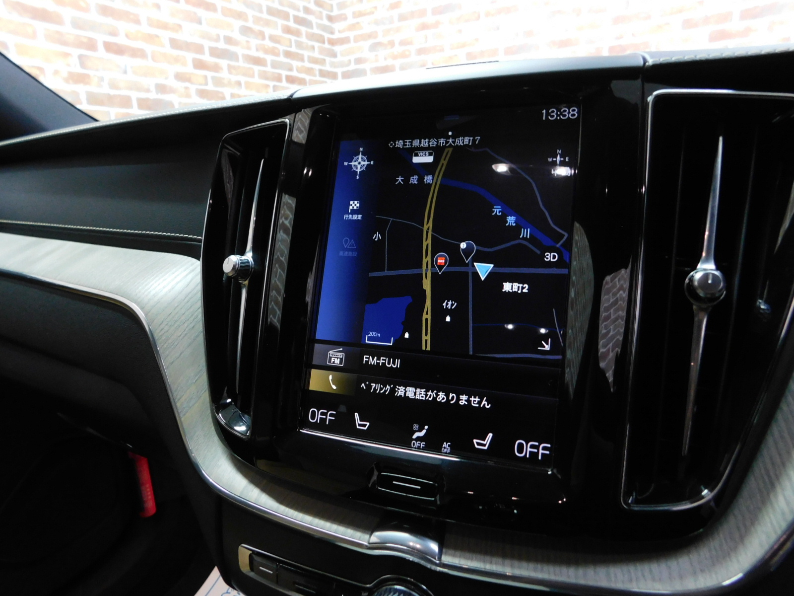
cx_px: 397
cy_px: 298
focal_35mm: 23
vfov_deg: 58.9
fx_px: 528
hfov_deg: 73.9
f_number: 3
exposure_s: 1/15
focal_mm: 4
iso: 400
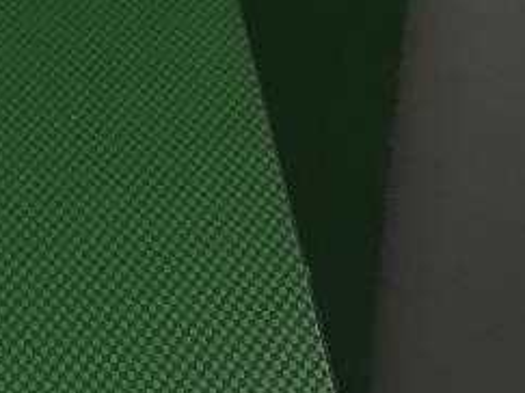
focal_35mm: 195
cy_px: 333
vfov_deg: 7.6
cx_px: -326
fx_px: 2956
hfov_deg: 9.8
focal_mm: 4.15
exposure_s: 1/33
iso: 100
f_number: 2.2
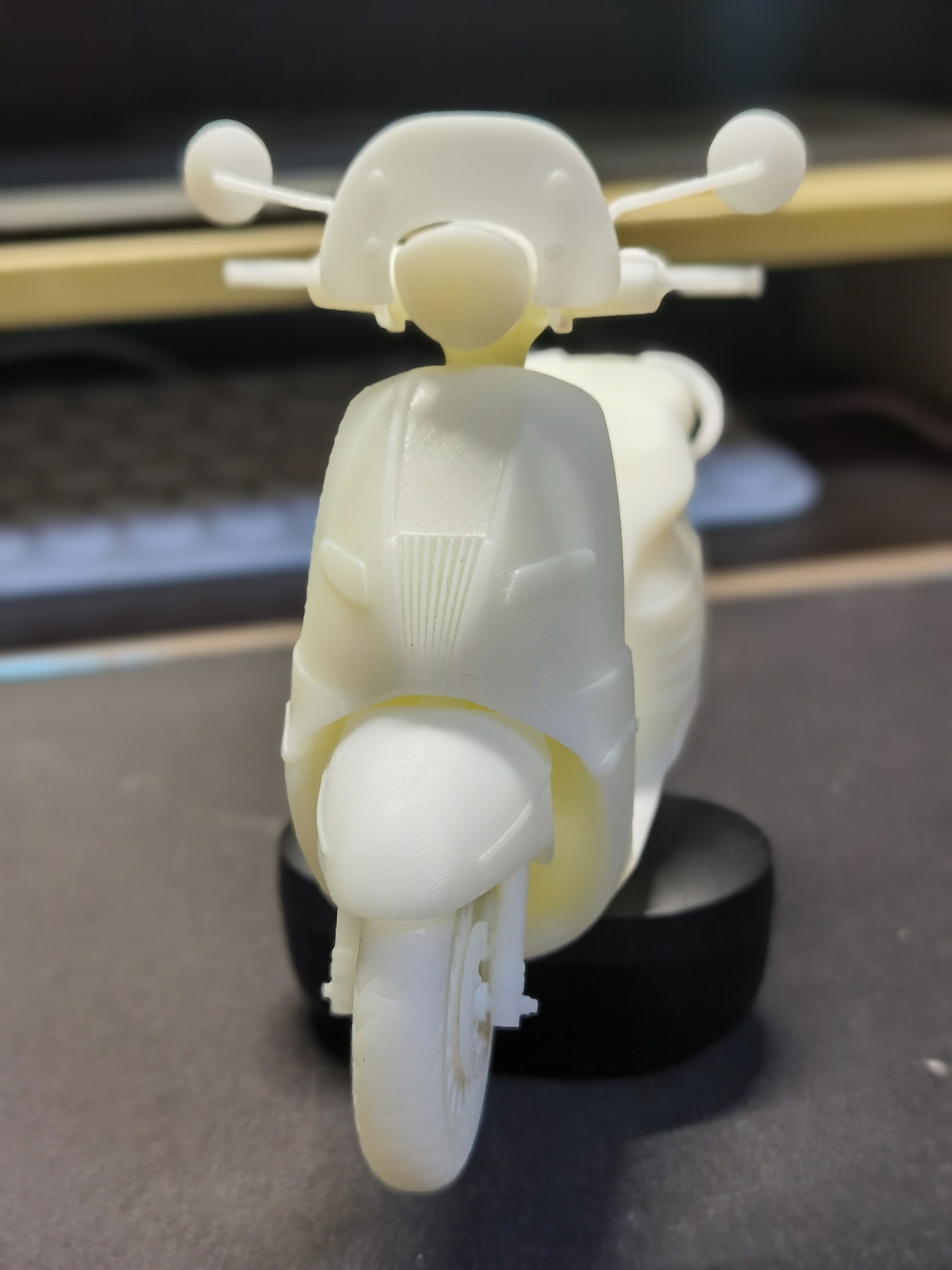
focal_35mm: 54
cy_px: 635
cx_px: 476
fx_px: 1980
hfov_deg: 27.0
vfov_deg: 35.5
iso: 200
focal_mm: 6.71
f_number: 4
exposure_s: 1/33.3
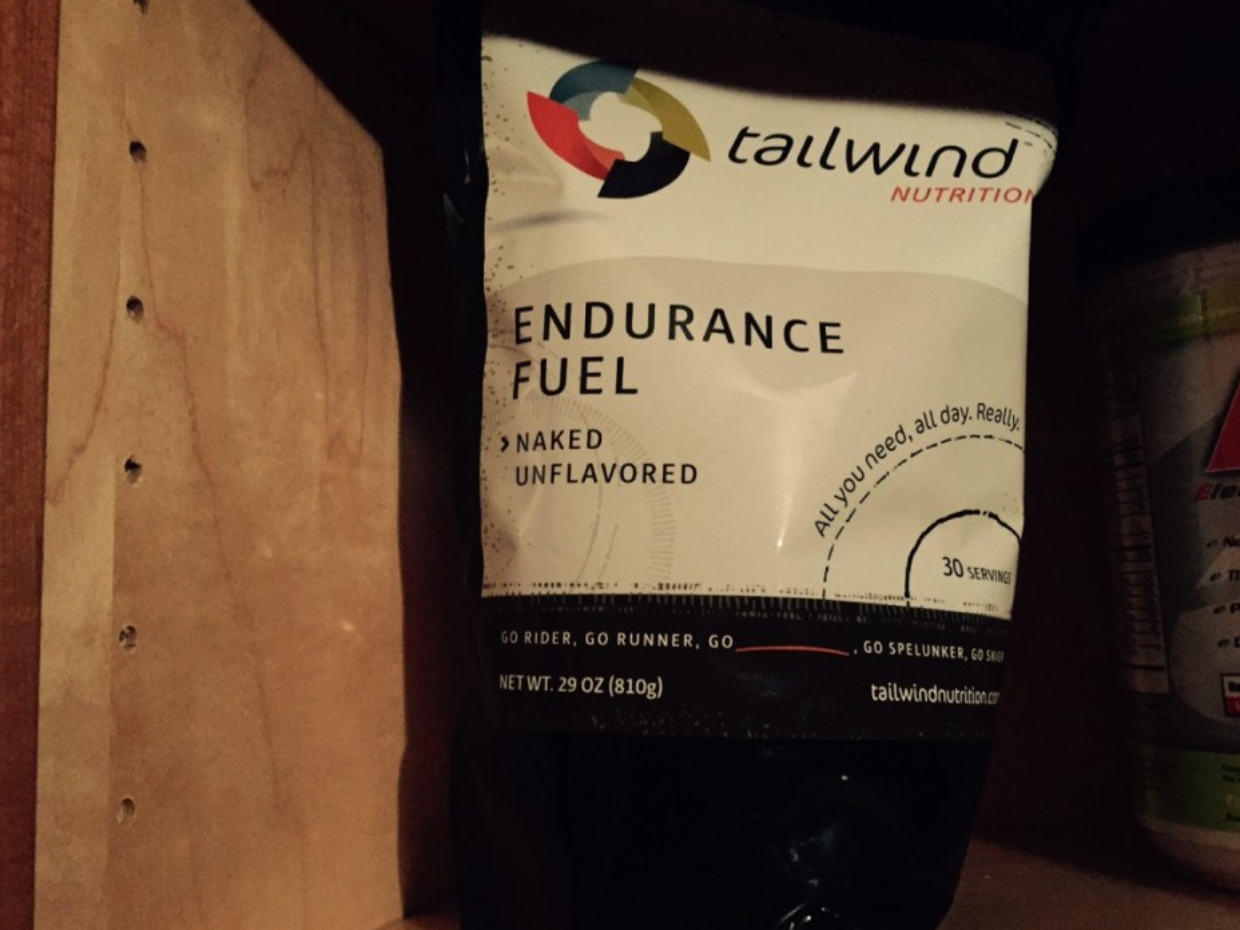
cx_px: 671
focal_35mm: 32
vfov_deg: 44.1
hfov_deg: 56.7
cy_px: 434
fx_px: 1146
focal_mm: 4.15
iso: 800
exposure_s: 1/15
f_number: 2.2
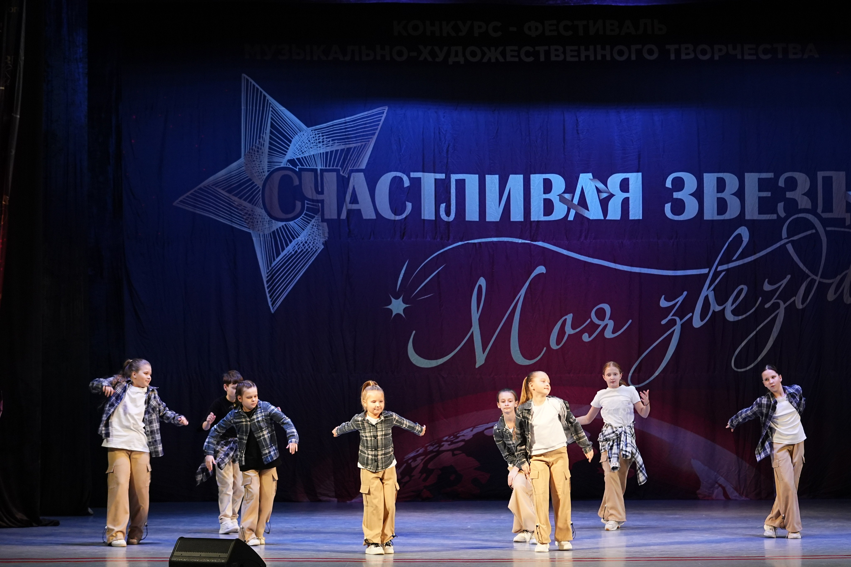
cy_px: 284
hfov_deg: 18.9
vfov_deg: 12.7
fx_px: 2553
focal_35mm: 108
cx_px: 426
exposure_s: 1/400
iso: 1600
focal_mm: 72
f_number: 2.8
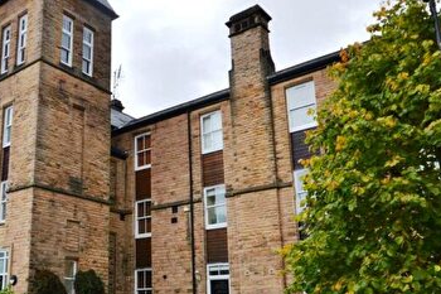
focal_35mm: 39
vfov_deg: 33.9
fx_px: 478
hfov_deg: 48.0
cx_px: 121
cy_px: 192
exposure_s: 1/80
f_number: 8
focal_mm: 13
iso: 400
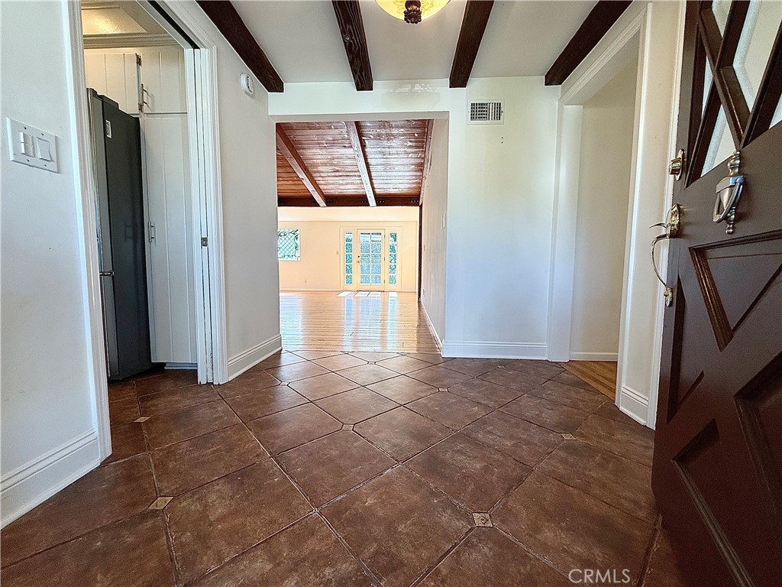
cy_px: 294
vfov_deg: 85.7
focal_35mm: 14
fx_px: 316
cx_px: 391
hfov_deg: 102.1
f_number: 2.2
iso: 64
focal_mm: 2.22
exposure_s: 1/134
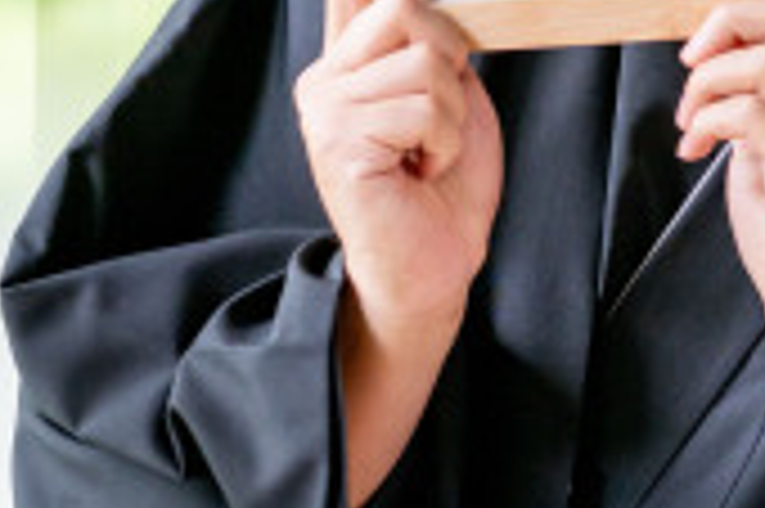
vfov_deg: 3.4
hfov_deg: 5.1
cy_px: 106
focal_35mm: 400
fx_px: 8492
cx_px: 1431
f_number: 2.8
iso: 400
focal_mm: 85
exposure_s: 1/80
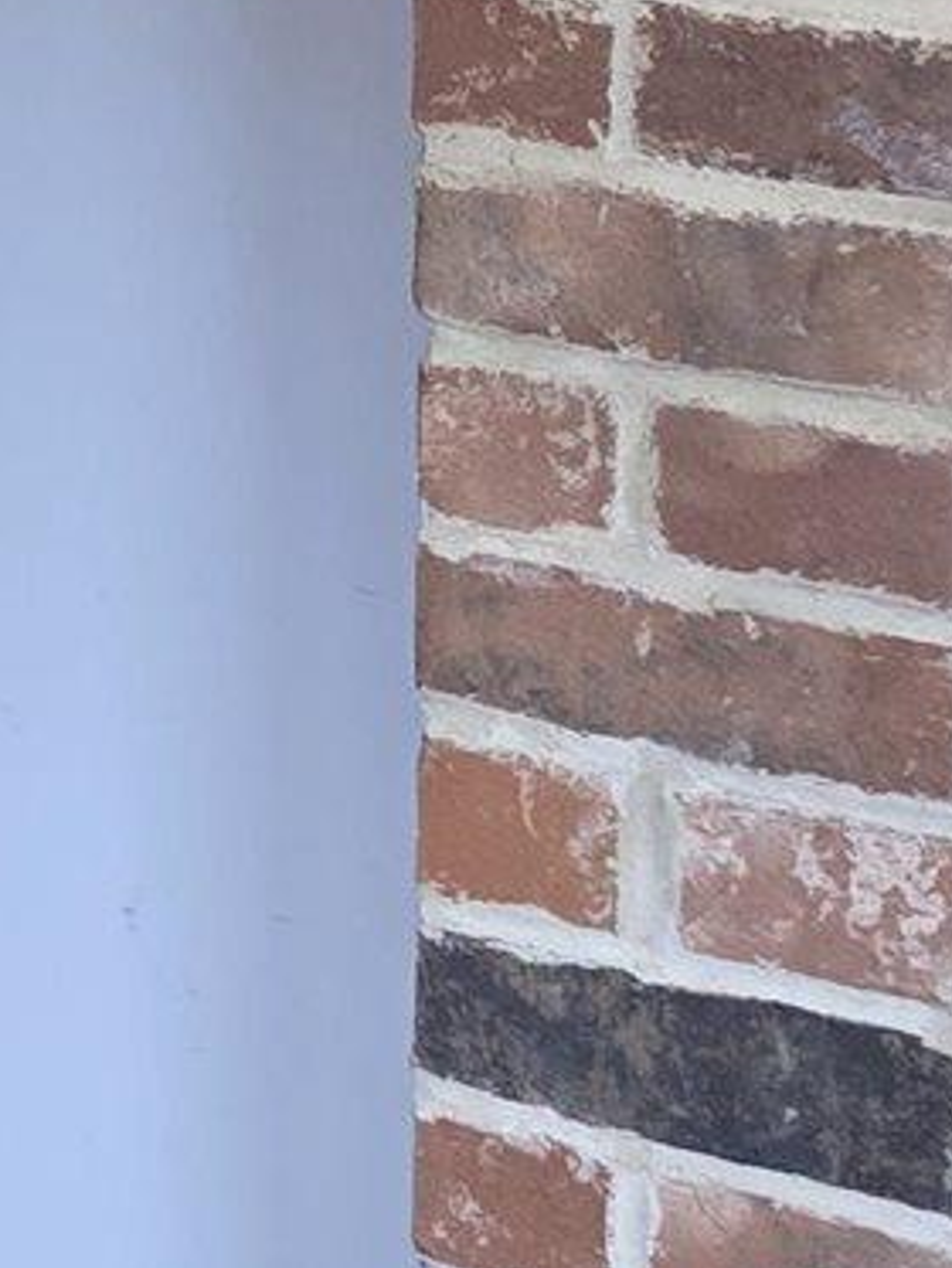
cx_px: -1476
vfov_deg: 13.4
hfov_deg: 9.2
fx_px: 5204
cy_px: -371
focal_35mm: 142
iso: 800
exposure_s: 1/120
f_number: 1.7
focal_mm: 6.3
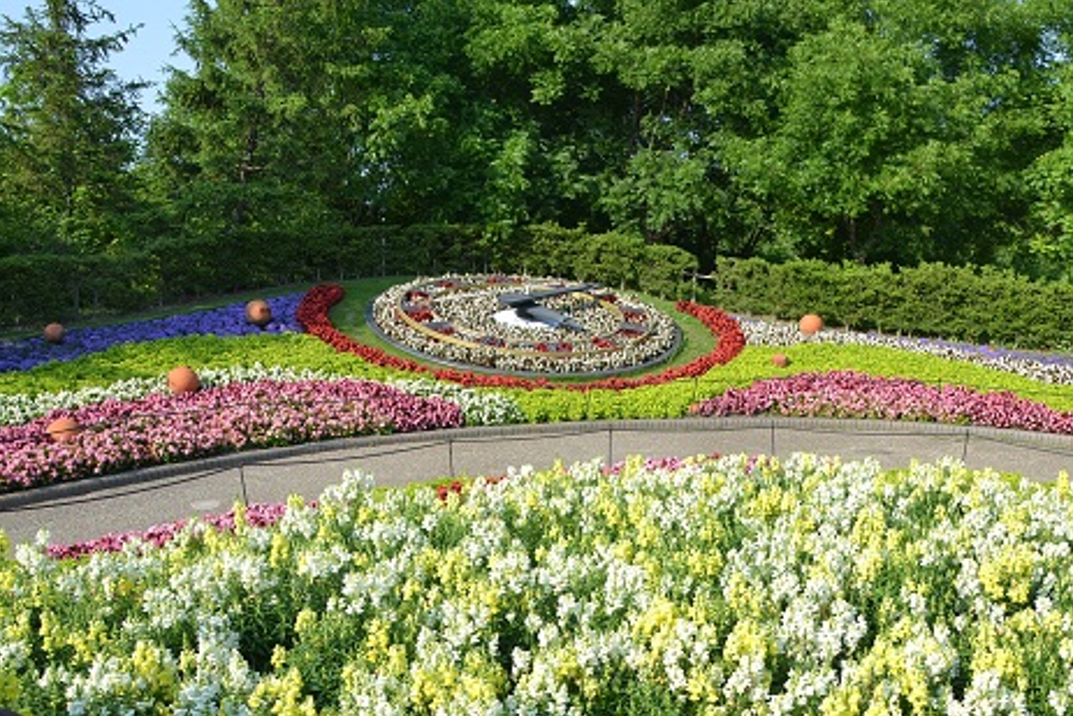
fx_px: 1043
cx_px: 656
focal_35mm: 35
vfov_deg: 37.9
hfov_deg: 53.9
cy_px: 334
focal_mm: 18
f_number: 5.6
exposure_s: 1/250
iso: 100
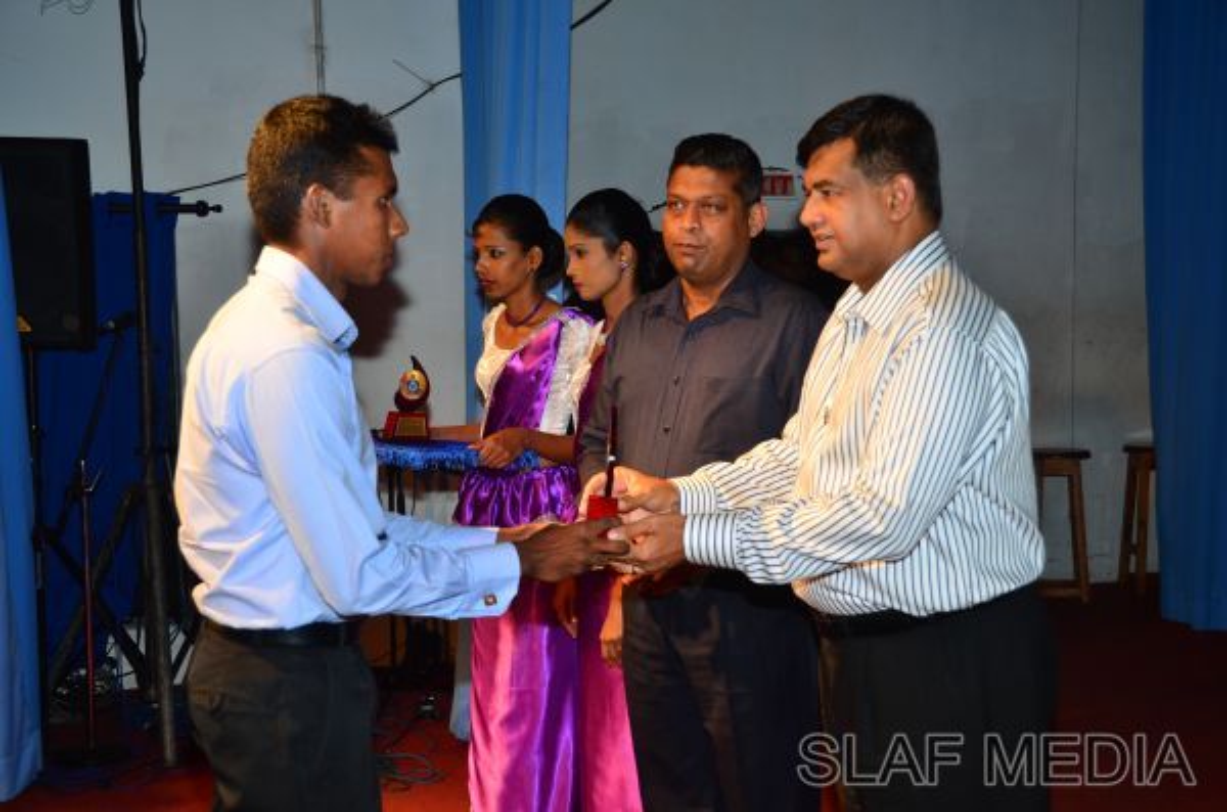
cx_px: 614
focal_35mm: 54
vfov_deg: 24.9
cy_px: 406
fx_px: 1836
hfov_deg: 37.0
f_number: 5
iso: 400
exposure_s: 1/60
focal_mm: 36
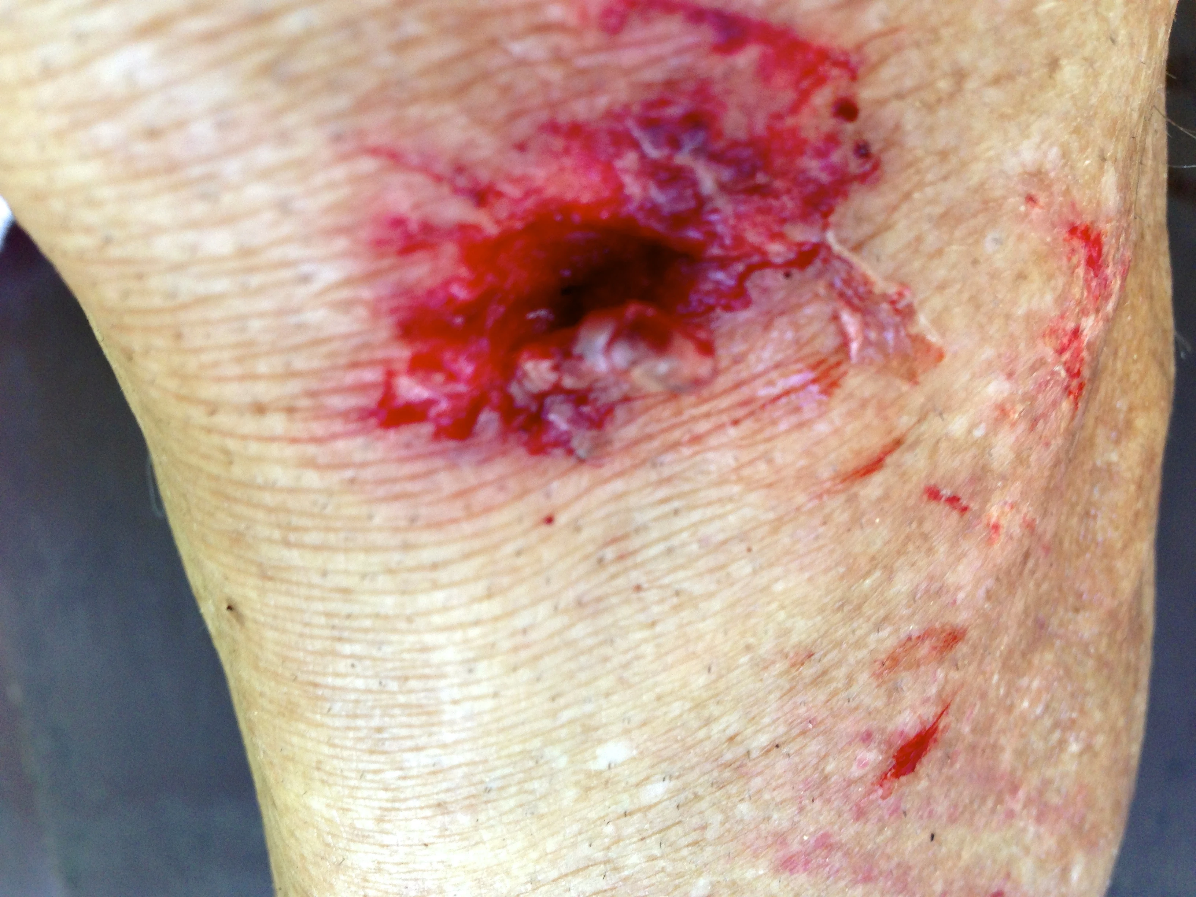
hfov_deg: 55.4
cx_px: 598
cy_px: 448
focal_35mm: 33
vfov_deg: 42.9
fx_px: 1140
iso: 64
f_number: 2.4
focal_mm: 4.13
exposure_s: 1/40
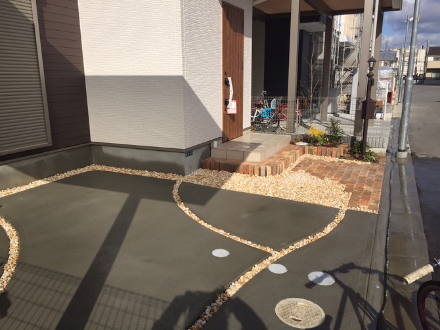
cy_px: 165
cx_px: 220
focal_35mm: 29
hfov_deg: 61.6
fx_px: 369
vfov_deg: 48.3
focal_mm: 4.15
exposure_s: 1/3968
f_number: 2.2
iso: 32
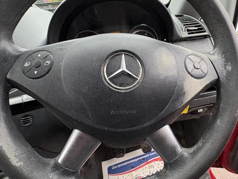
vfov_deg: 63.3
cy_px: 82
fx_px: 144
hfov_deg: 77.8
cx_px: 146
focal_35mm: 21
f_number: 2.2
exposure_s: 1/93
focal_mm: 2.22
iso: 200
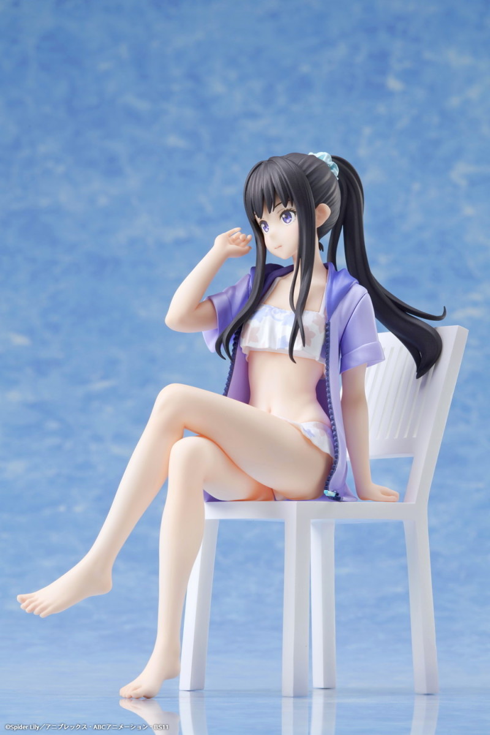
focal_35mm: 100
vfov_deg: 20.4
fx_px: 2042
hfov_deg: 13.7
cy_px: 368
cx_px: 245
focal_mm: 100
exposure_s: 1/125
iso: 100
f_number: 18
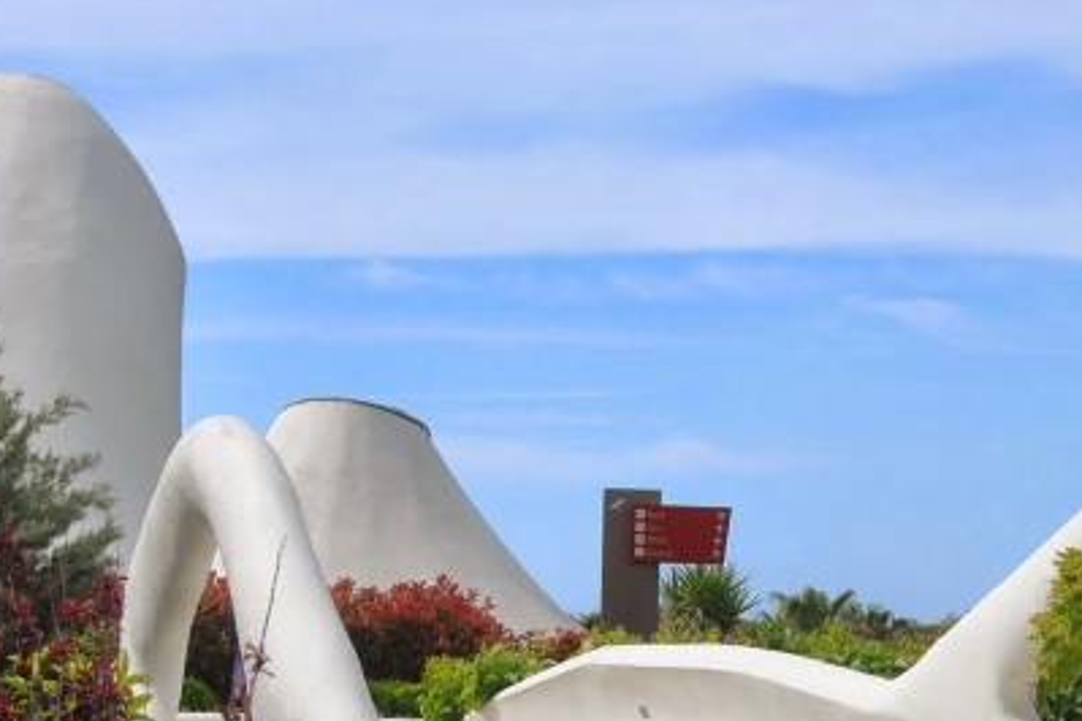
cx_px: 823
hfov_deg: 14.8
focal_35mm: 138
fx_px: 4147
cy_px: 718
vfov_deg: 9.9
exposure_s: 1/320
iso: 100
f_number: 9
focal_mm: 32
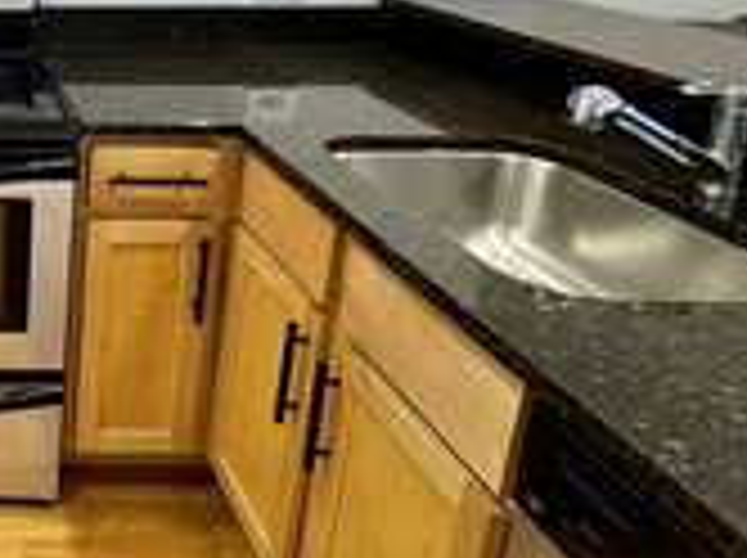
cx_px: -128
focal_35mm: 36
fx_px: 776
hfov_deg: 39.1
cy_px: 63
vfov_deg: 37.2
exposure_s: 1/60
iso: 320
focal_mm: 2.22
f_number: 2.2
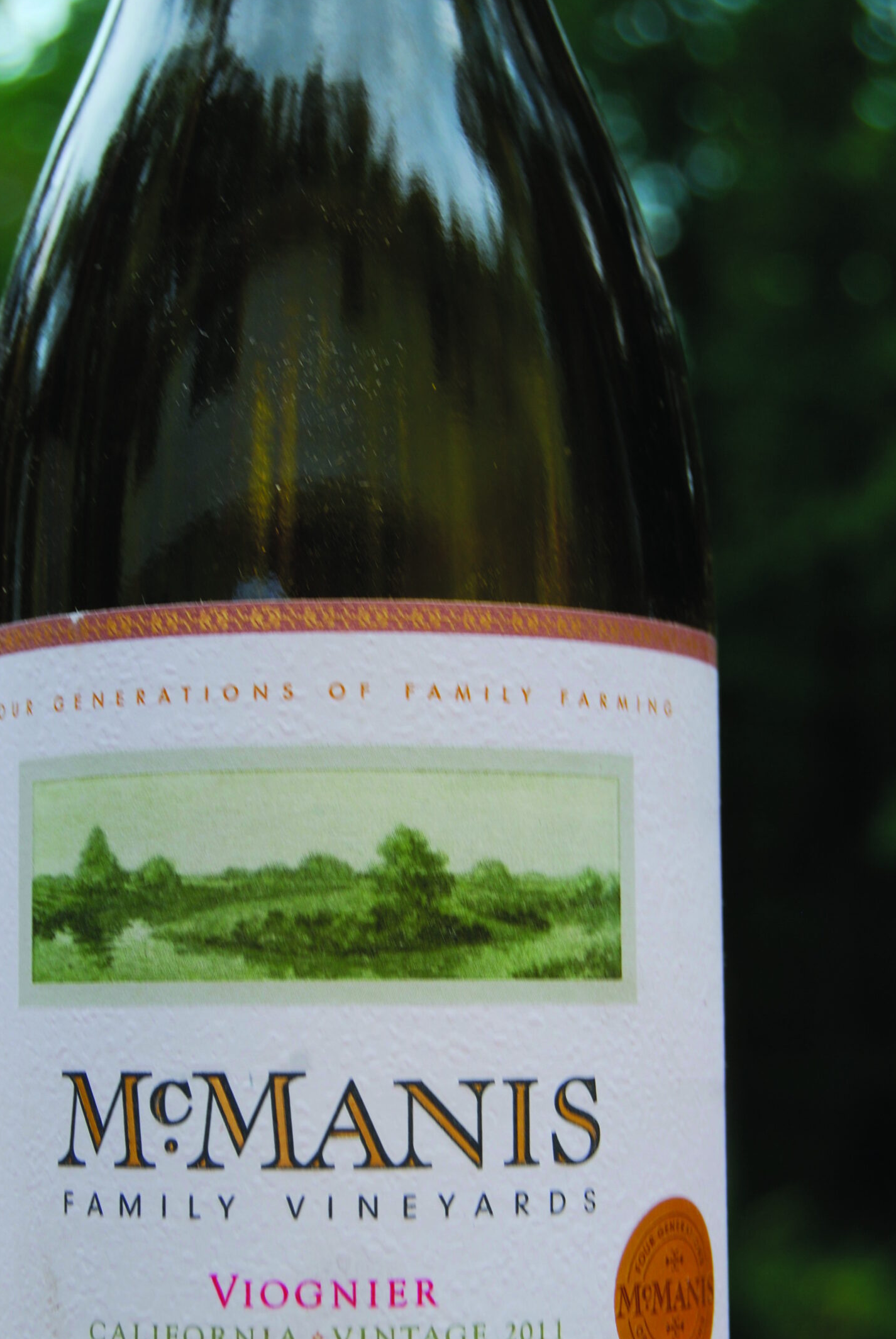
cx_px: 402
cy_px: 777
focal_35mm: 83
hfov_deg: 16.5
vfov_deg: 24.4
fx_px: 3089
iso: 100
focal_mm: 46
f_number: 8
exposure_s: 1/60
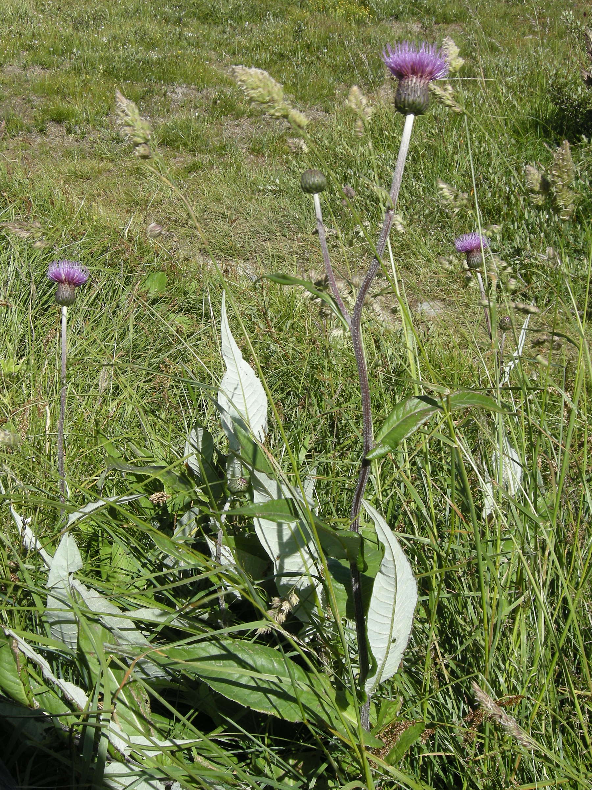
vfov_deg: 52.6
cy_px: 395
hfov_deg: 40.7
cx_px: 296
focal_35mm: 35
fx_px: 798
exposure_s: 1/228
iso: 64
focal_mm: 7.5
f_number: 5.4
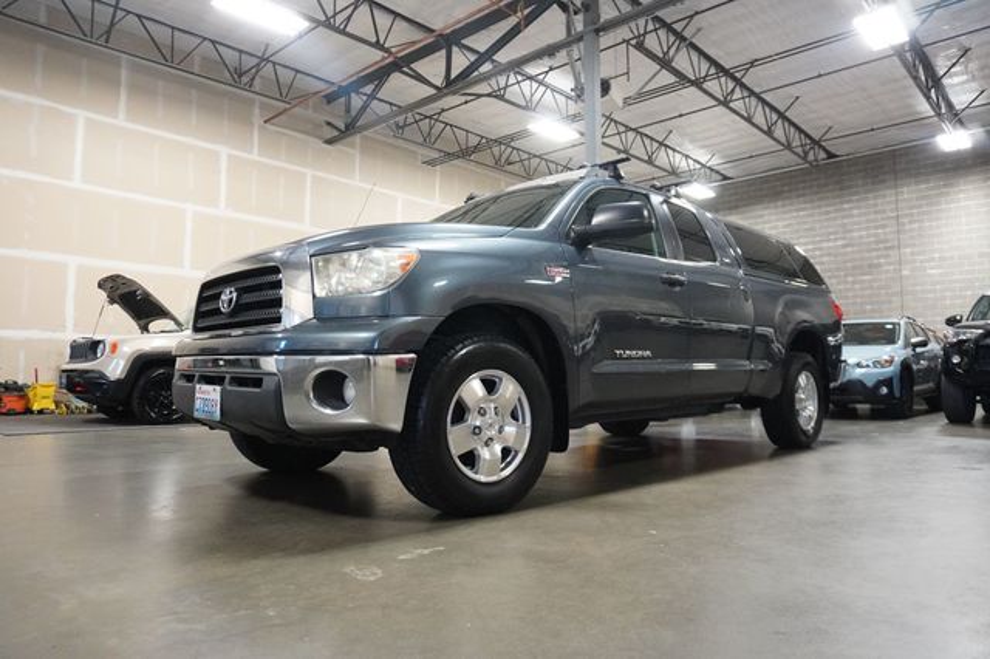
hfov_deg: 73.8
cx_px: 495
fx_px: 660
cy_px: 330
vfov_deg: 53.1
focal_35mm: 24
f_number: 3.5
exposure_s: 1/160
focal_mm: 16
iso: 4000
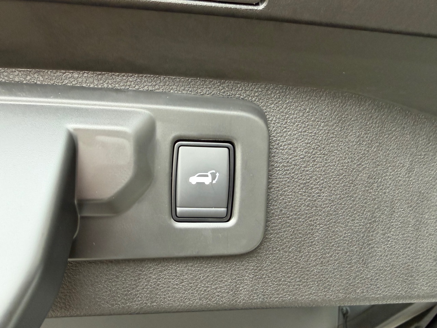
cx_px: 218
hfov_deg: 71.6
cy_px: 164
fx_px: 303
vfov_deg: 56.8
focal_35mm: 24
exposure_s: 1/78
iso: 320
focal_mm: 2.22
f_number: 2.2
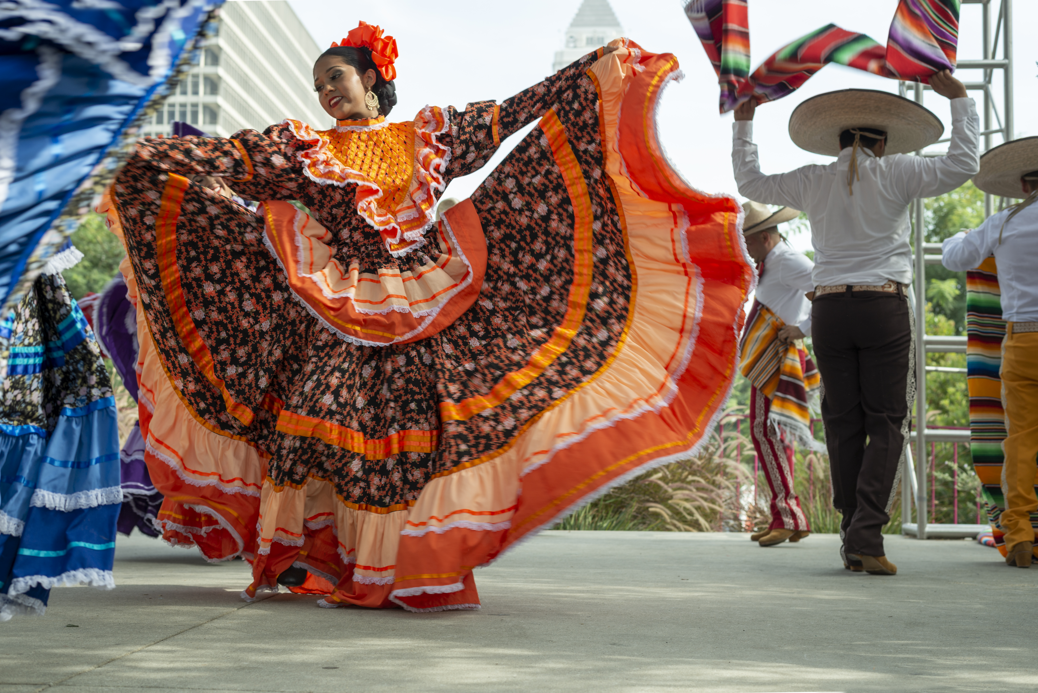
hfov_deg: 39.6
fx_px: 1442
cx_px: 519
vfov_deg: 27.0
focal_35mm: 50
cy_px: 346
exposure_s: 1/160
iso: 100
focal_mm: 50
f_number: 5
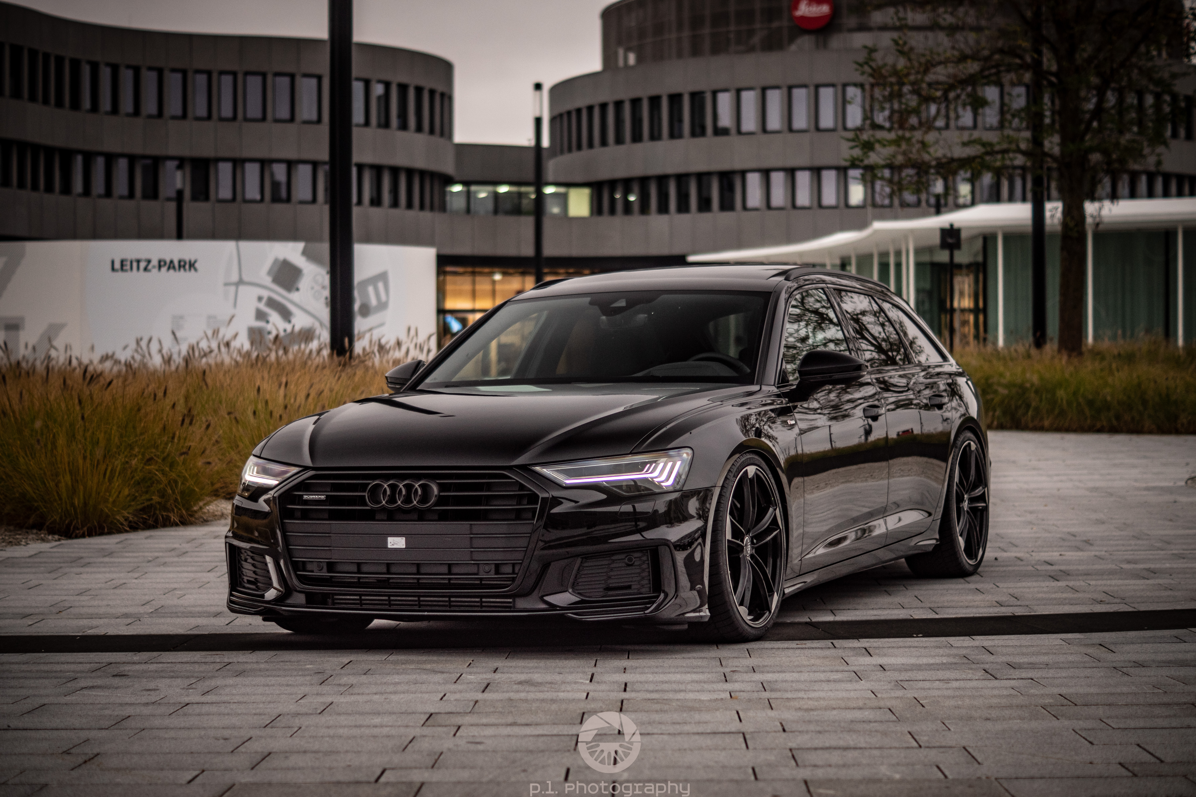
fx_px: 2491
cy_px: 398
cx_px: 598
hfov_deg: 27.0
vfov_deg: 18.2
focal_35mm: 75
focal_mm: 50
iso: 250
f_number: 1.8
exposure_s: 1/90
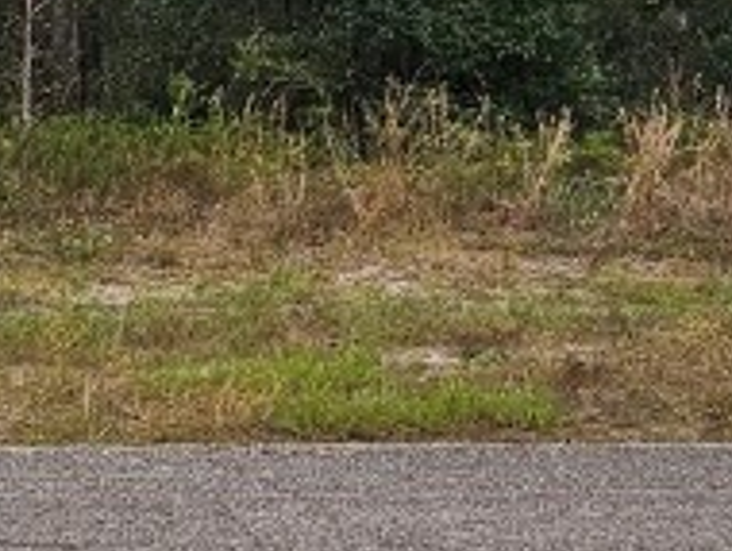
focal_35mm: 70
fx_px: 1482
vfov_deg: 20.4
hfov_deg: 25.5
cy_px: 8
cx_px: -96
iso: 50
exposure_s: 1/1047
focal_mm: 2.2
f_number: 2.2
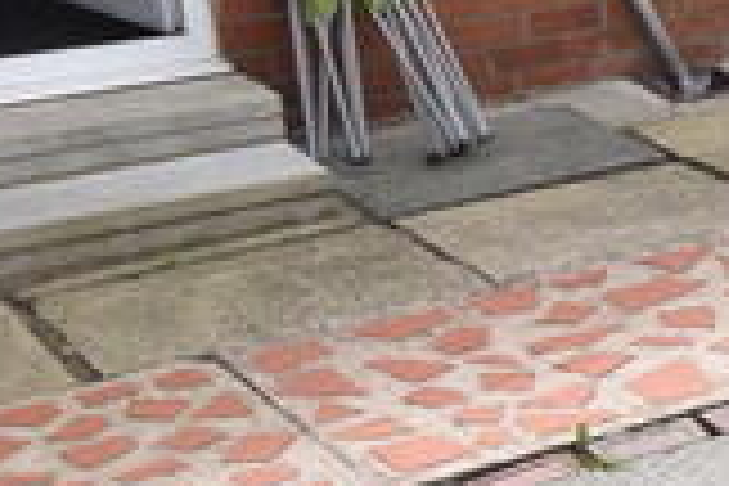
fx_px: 1924
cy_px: 254
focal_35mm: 95
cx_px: 1112
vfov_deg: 14.4
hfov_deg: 18.8
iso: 200
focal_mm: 10
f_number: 9
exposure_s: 1/320
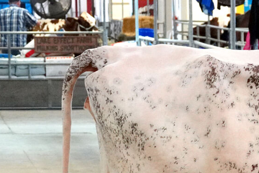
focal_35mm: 268
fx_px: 1928
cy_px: 221
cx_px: 380
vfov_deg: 5.1
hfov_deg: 7.6
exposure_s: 1/160
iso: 1600
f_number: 3.5
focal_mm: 31.33
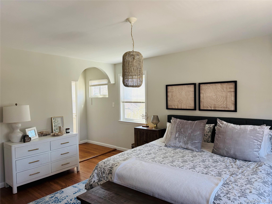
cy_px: 102
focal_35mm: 24
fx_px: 189
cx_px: 136
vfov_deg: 56.8
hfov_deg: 71.6
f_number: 1.78
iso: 200
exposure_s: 1/167
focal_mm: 6.76
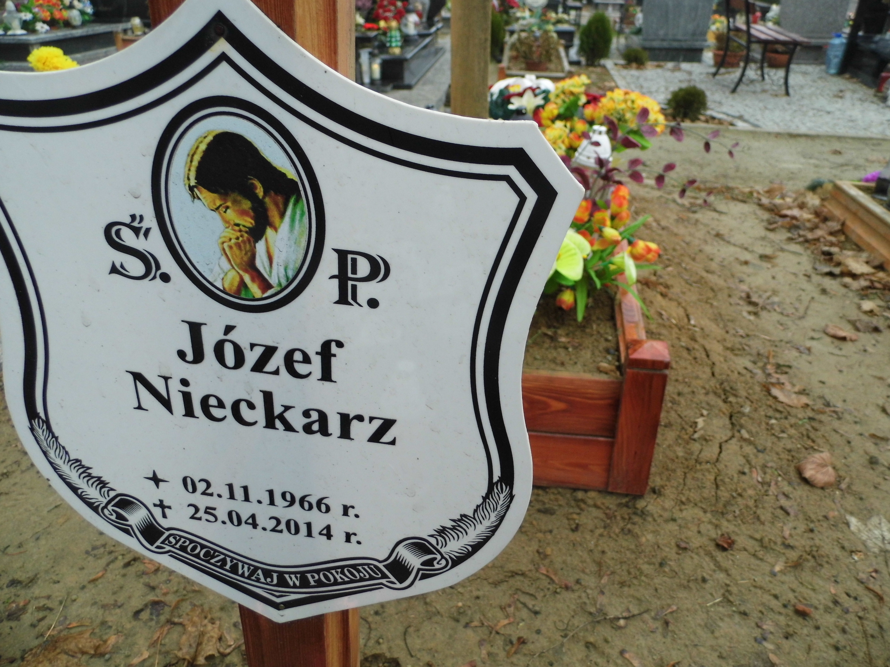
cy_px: 334
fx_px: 643
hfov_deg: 69.4
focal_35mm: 25
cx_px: 445
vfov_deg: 54.9
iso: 100
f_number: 3.1
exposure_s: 1/60
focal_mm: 4.5
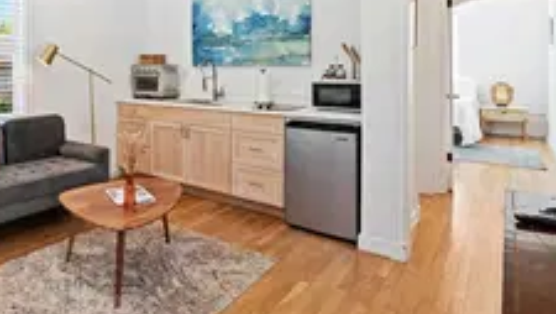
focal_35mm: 26
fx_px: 384
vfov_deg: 43.0
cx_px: 84
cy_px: 77
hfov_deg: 63.2
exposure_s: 1/50
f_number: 3.5
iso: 100
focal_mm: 14
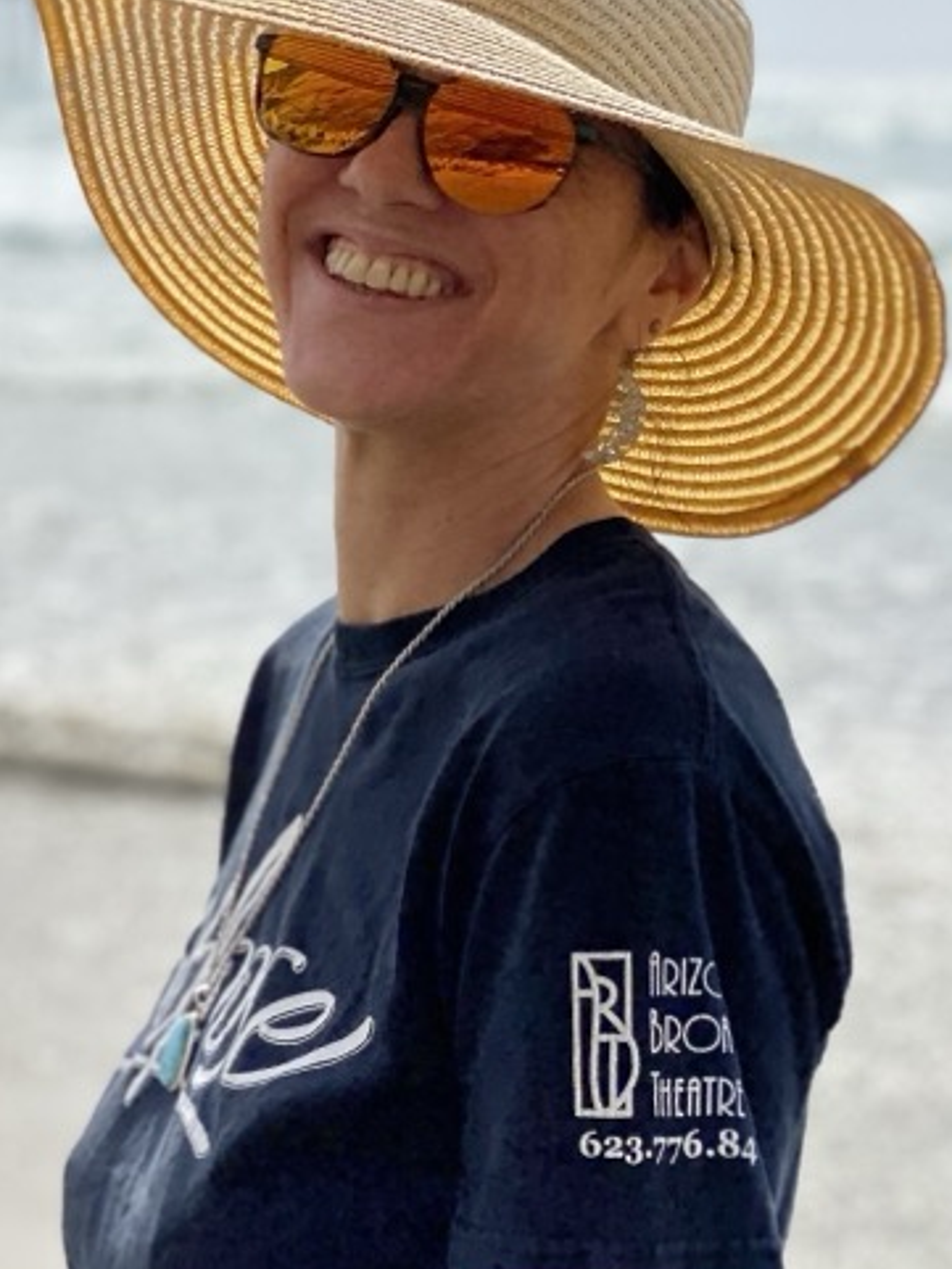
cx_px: 55
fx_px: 3958
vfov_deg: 18.2
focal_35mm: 108
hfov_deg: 13.6
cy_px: 417
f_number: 2
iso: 25
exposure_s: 1/4348
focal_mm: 6
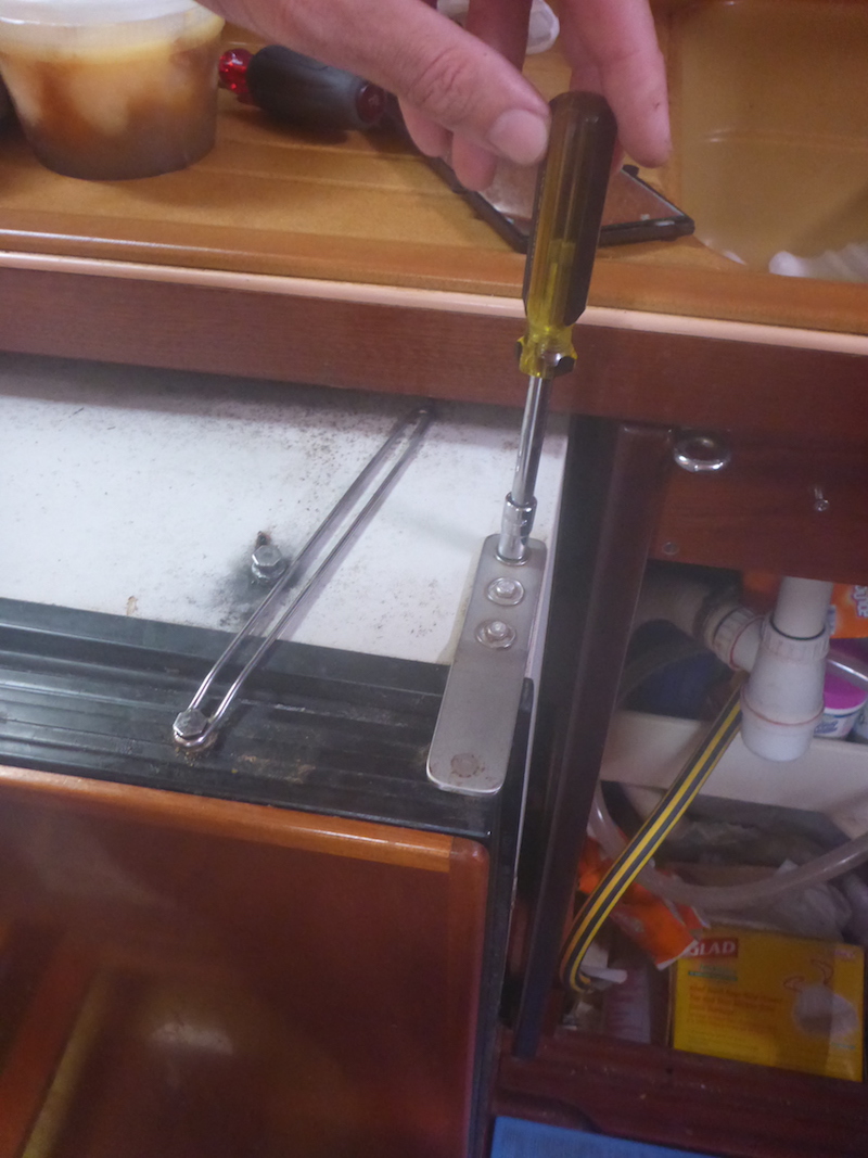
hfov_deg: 49.7
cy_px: 579
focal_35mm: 28
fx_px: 936
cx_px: 434
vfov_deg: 63.4
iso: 800
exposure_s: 1/13
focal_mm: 4.9
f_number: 3.3
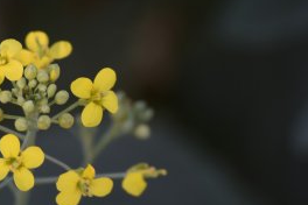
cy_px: 113
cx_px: 78
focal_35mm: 695
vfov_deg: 2.0
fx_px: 5946
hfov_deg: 3.0
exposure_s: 1/200
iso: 200
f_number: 5.6
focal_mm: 200
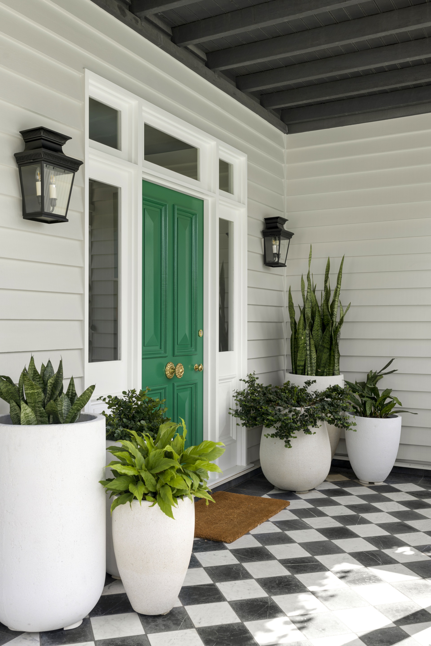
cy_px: 323
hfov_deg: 37.9
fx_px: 628
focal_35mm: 35
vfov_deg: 54.4
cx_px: 216
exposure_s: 1/125
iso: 100
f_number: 8
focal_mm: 35
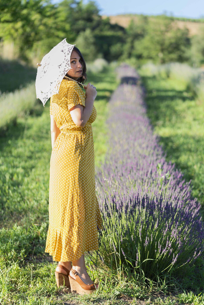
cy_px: 134
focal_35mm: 121
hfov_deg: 11.3
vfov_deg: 16.9
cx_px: 111
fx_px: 1028
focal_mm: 105
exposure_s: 1/250
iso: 100
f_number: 2.8
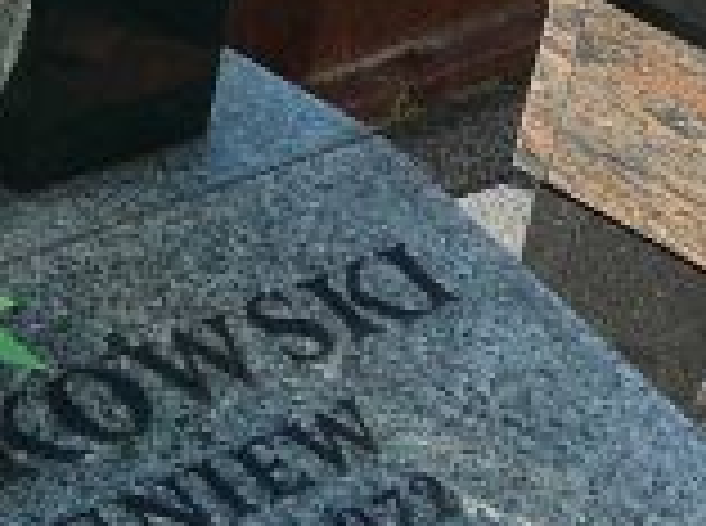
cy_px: 656
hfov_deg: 13.7
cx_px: 67
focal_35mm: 143
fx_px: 2910
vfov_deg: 10.1
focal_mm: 5.2
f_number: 2.8
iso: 80
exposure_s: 1/400
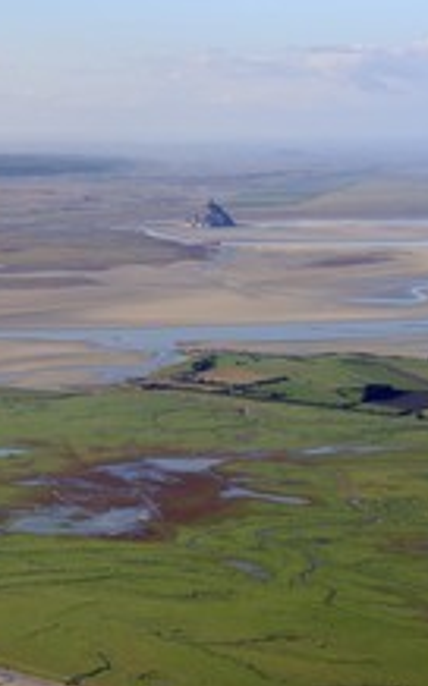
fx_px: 2130
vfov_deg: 18.3
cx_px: -60
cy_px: 409
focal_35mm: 114
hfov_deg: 11.3
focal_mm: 58
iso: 800
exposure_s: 1/640
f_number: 14
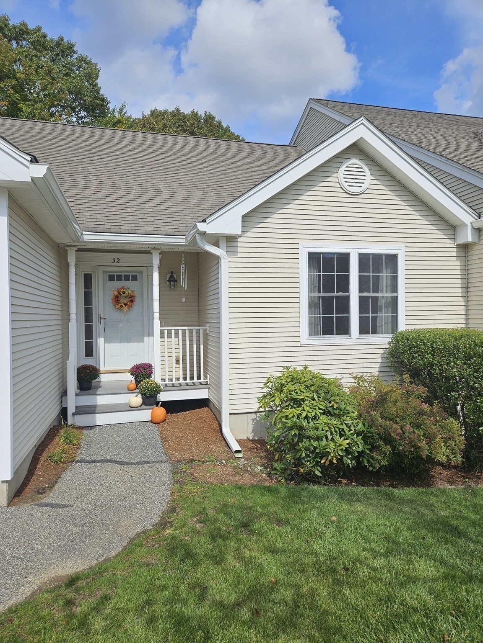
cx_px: 242
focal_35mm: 23
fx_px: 428
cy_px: 322
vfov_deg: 73.9
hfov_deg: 58.9
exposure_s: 1/2866
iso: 25
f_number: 1.8
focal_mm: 5.4
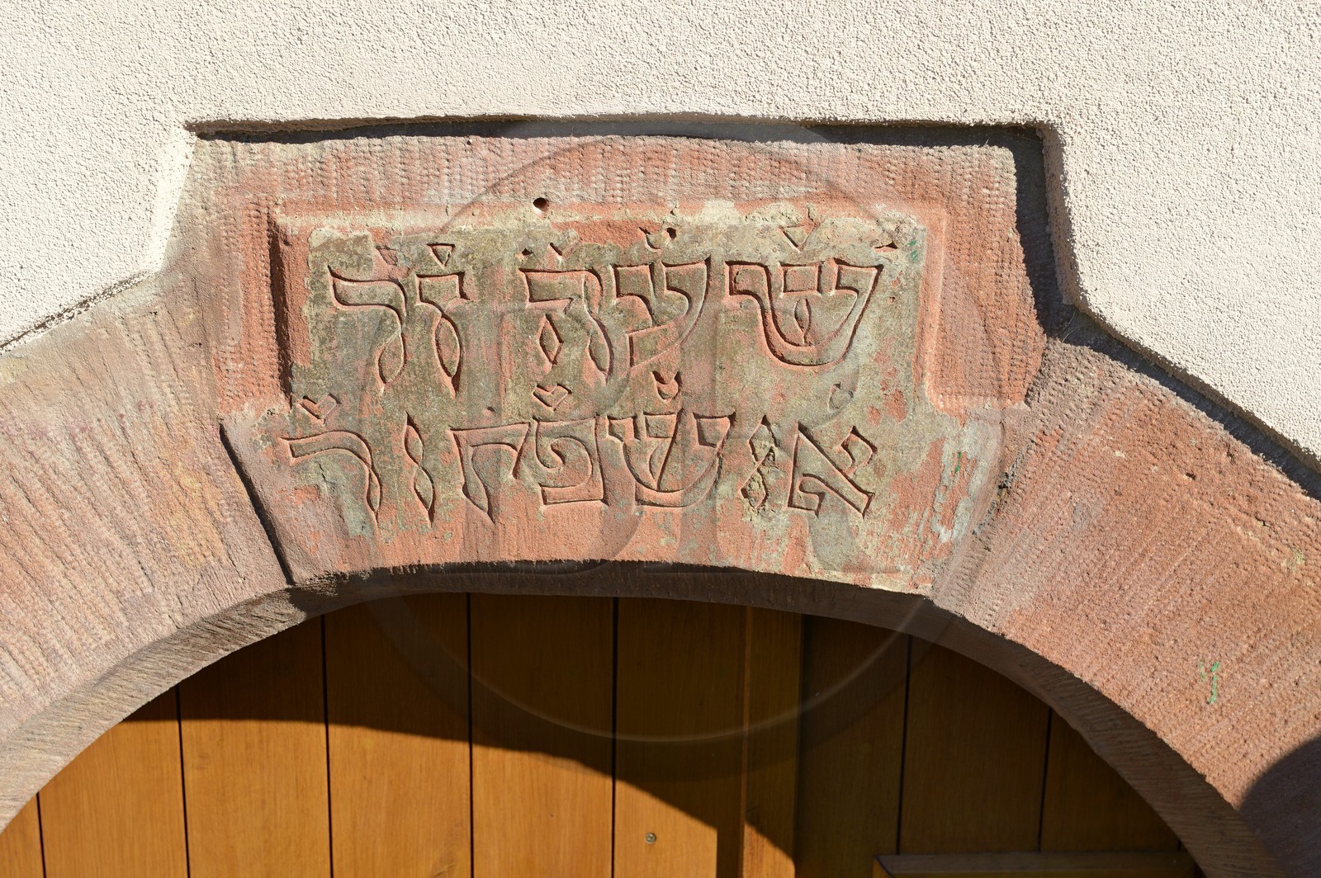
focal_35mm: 70
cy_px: 439
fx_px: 2566
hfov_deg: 28.9
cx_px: 660
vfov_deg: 19.4
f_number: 8
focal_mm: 70
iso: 200
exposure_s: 1/320
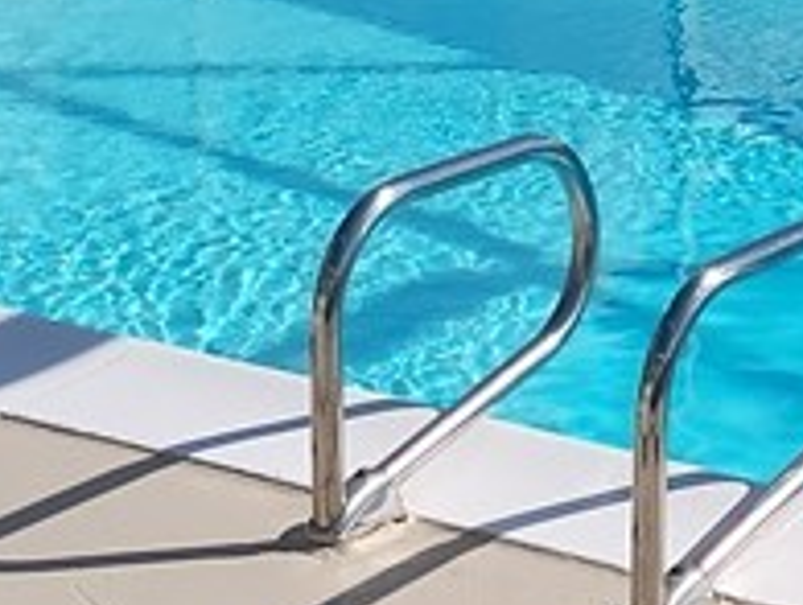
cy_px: 202
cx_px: 918
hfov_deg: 14.6
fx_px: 3044
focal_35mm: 131
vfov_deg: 11.3
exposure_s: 1/4119
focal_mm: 4.71
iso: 101
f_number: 1.7
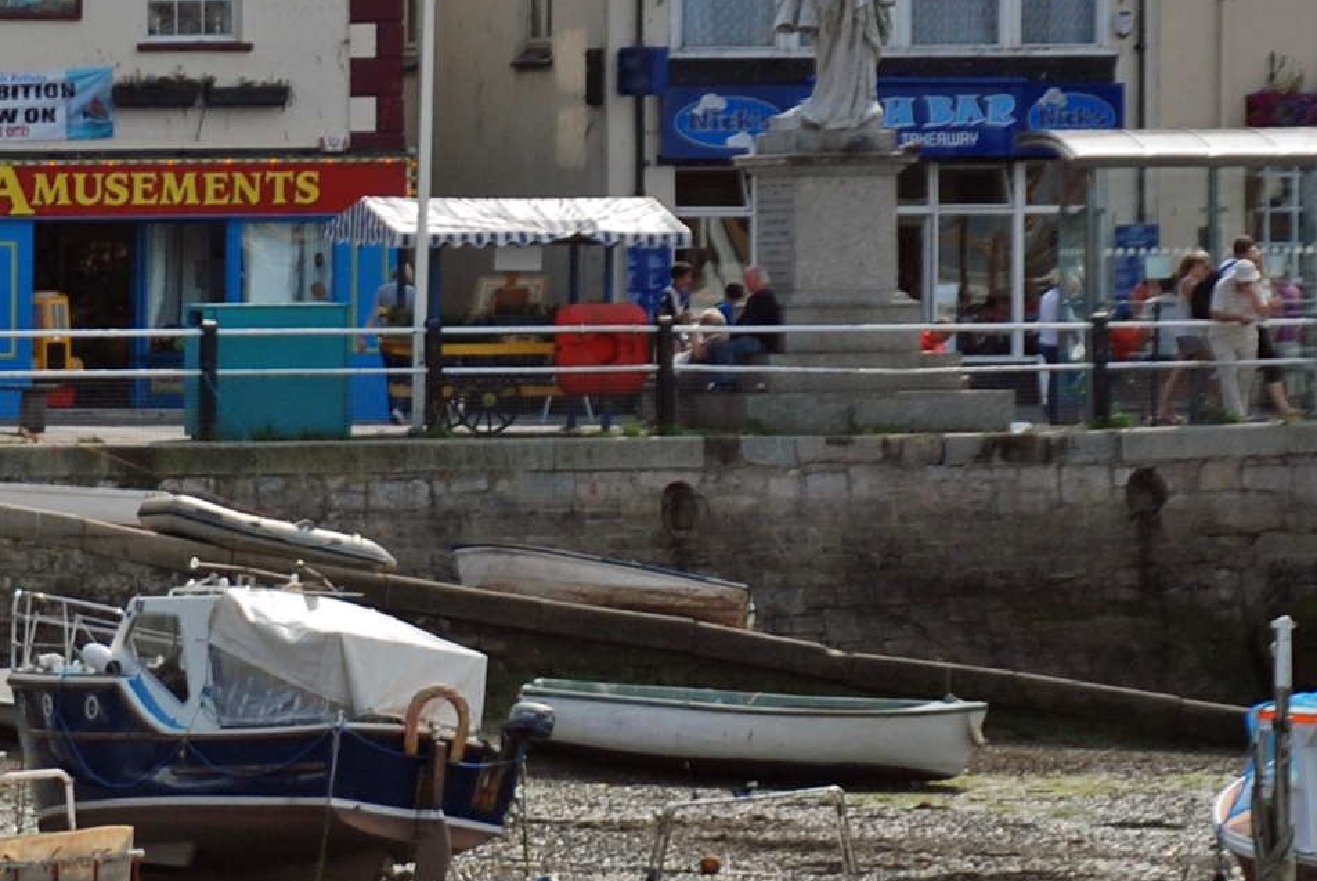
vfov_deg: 3.2
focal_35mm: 427
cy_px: 603
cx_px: -463
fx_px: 15638
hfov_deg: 4.8
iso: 140
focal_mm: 70
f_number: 5.6
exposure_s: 1/500
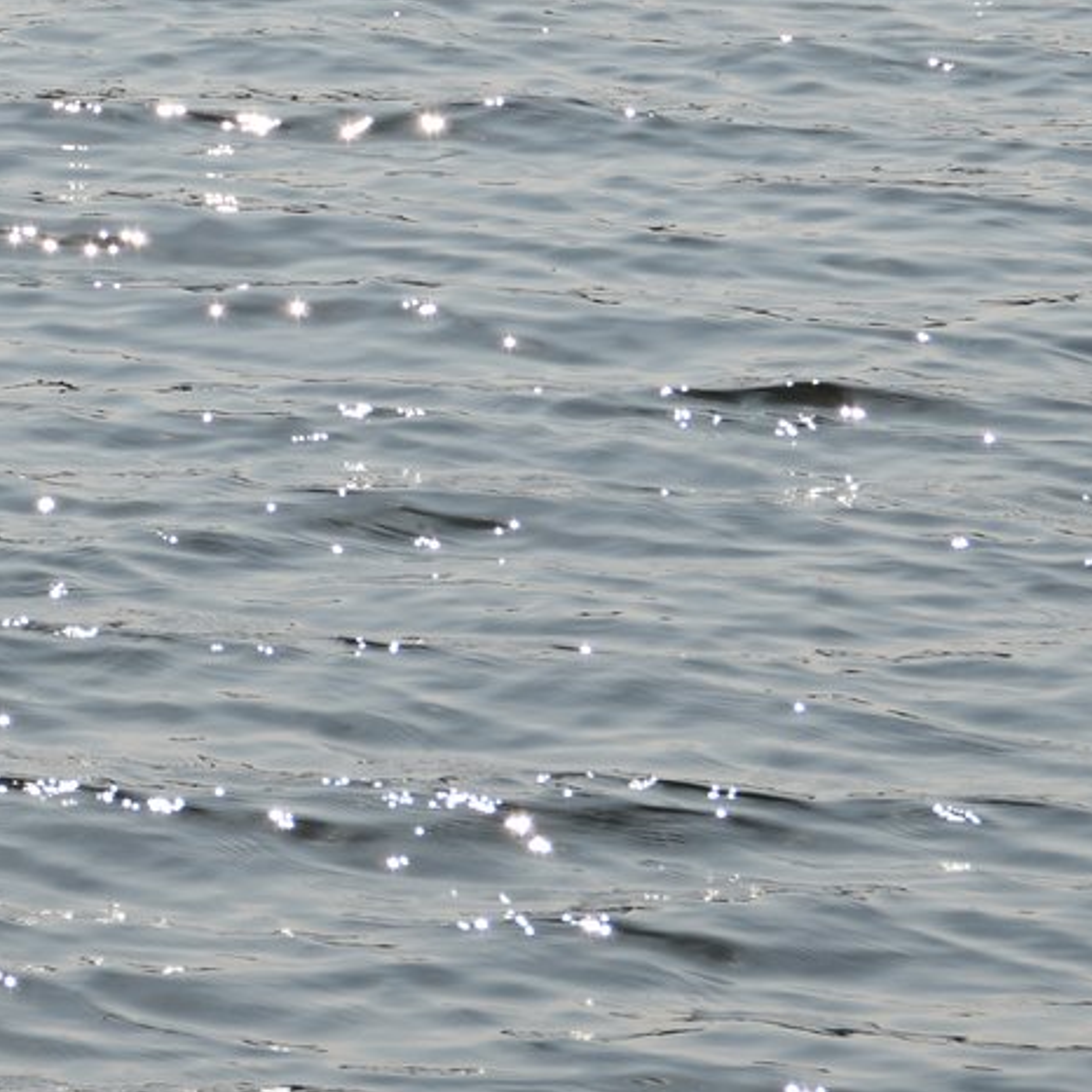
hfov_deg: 4.1
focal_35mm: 429
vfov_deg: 4.1
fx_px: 15311
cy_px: 4
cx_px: -459
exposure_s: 1/800
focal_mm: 98
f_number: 10
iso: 100
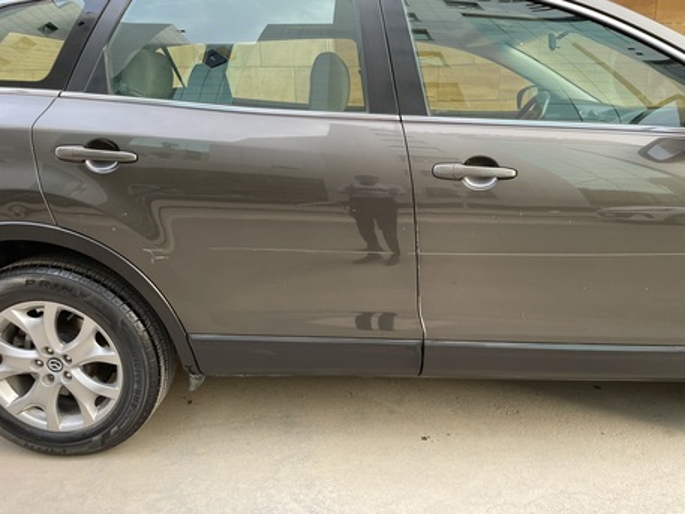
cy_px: 257
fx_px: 515
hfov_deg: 67.3
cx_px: 342
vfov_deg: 53.1
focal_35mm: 26
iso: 125
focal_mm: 4.2
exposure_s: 1/121
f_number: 1.6
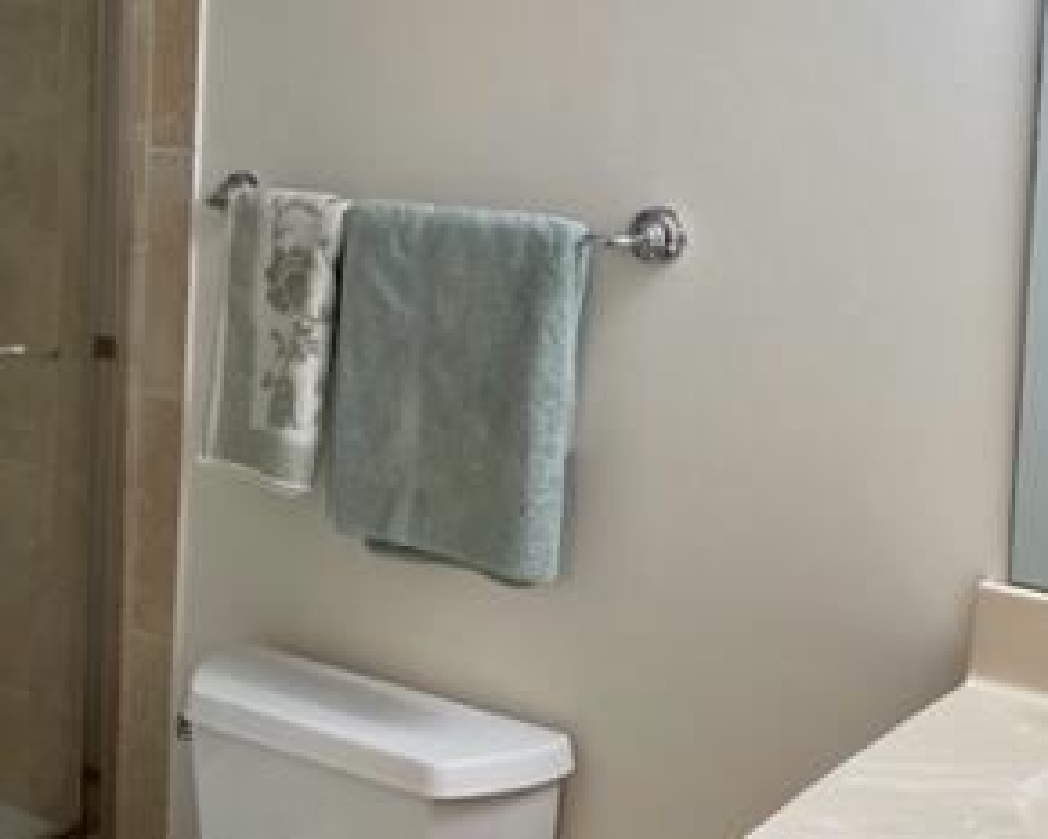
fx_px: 1737
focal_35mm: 56
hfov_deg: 32.9
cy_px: 228
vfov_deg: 26.8
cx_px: 260
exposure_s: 1/60
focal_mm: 4.2
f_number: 1.6
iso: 64
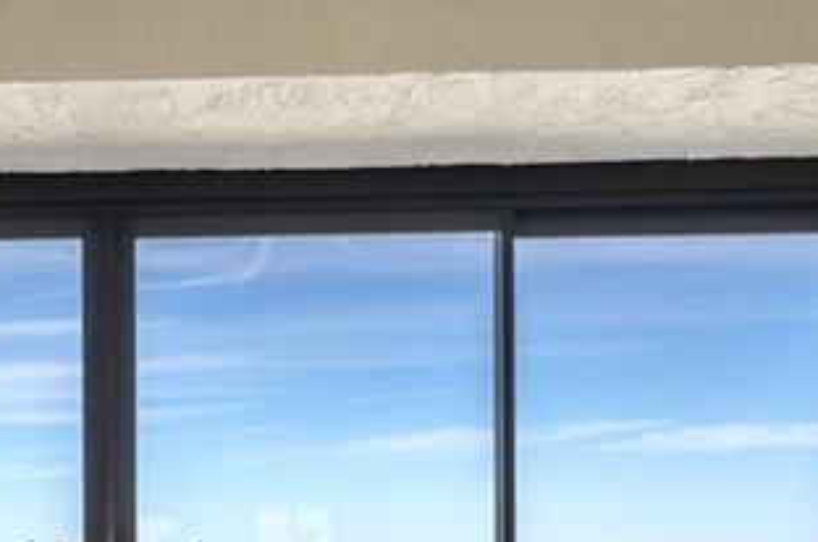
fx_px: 1044
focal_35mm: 46
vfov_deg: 27.6
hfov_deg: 40.0
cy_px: 534
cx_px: 97
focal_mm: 14
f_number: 11
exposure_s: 1/15
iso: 125
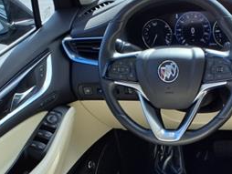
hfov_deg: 28.2
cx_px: 164
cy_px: 159
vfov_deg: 21.1
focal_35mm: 68
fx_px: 456
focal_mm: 3.58
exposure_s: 1/714
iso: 40
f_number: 1.9
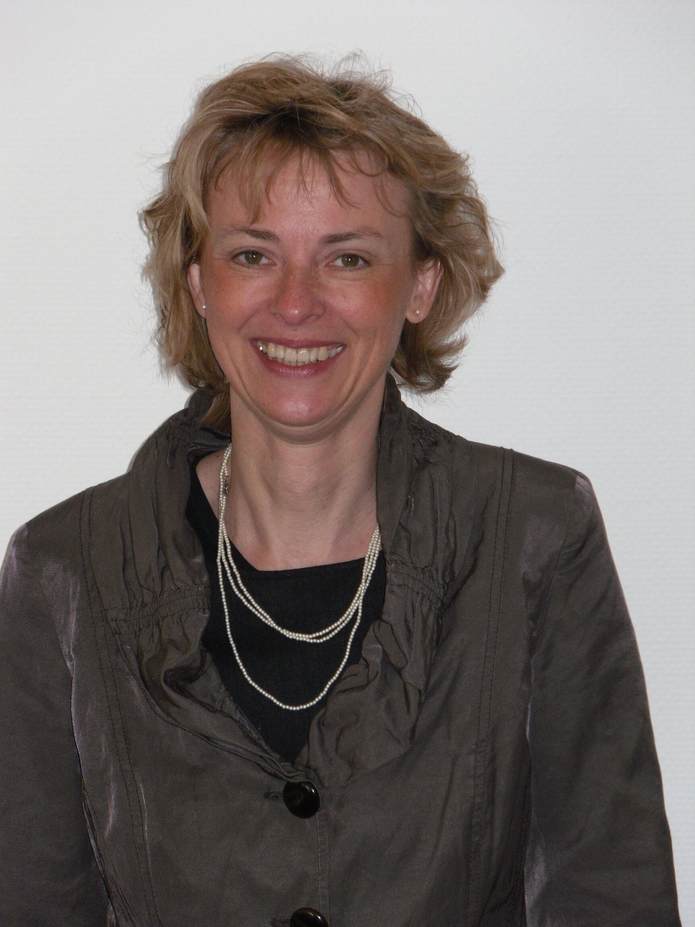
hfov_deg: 12.2
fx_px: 3239
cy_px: 464
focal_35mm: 121
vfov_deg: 16.3
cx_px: 348
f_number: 4.9
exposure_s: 1/90
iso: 200
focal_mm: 21.69
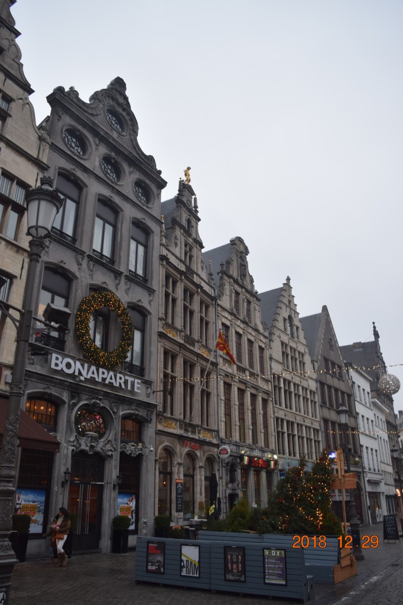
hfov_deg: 47.9
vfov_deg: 67.4
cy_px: 302
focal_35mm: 27
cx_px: 202
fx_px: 454
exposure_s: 1/80
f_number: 4.5
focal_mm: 18
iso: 400
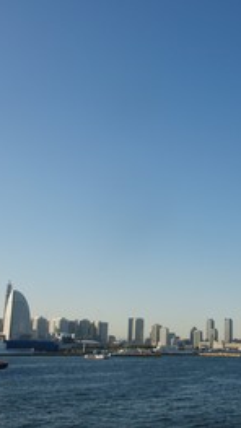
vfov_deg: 47.4
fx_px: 488
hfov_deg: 26.8
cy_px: 212
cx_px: 217
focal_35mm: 43
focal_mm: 18
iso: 200
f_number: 10
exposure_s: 1/320
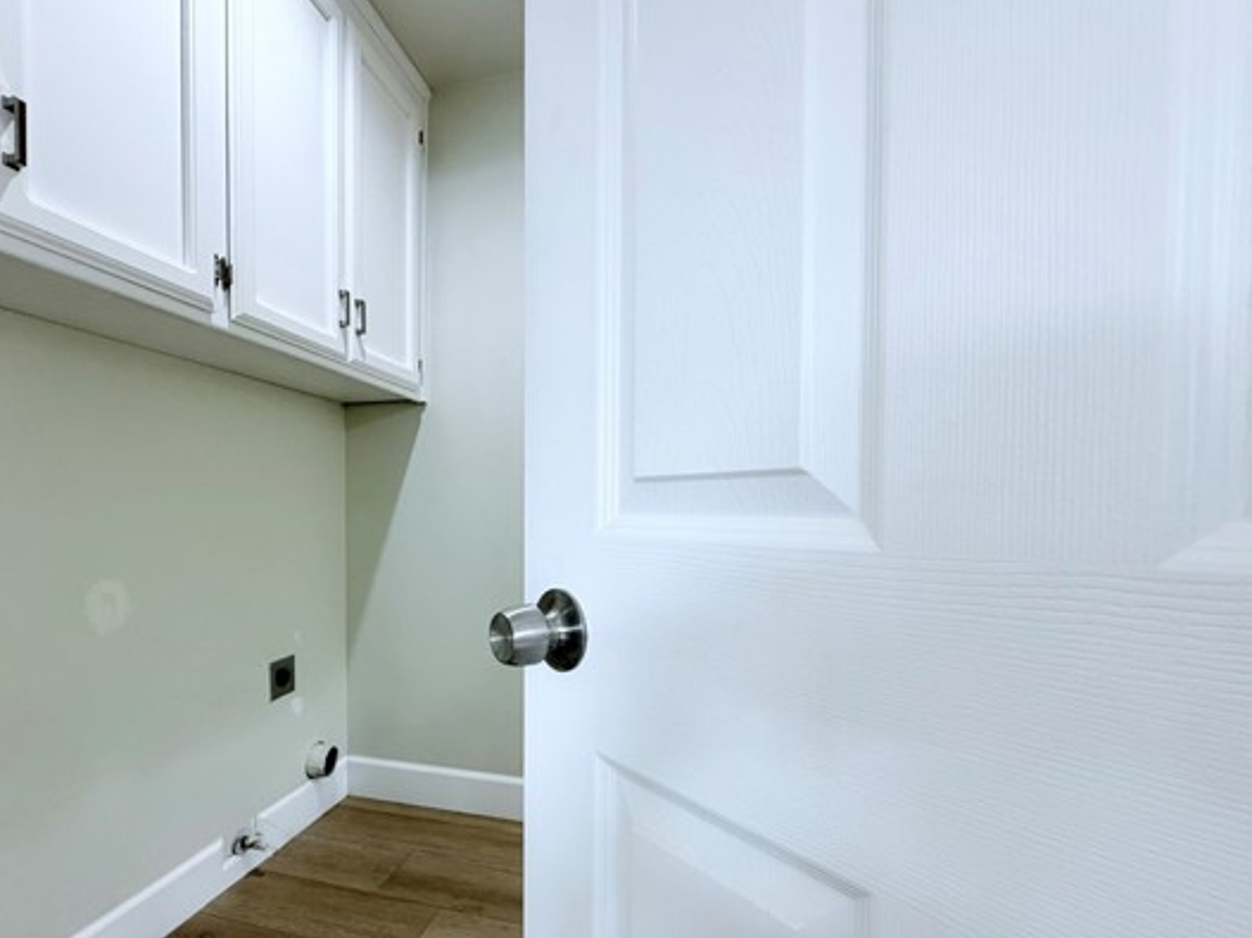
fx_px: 615
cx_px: 542
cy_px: 520
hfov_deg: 90.5
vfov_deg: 74.5
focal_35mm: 17
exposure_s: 1/120
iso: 320
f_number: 2.2
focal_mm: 2.22
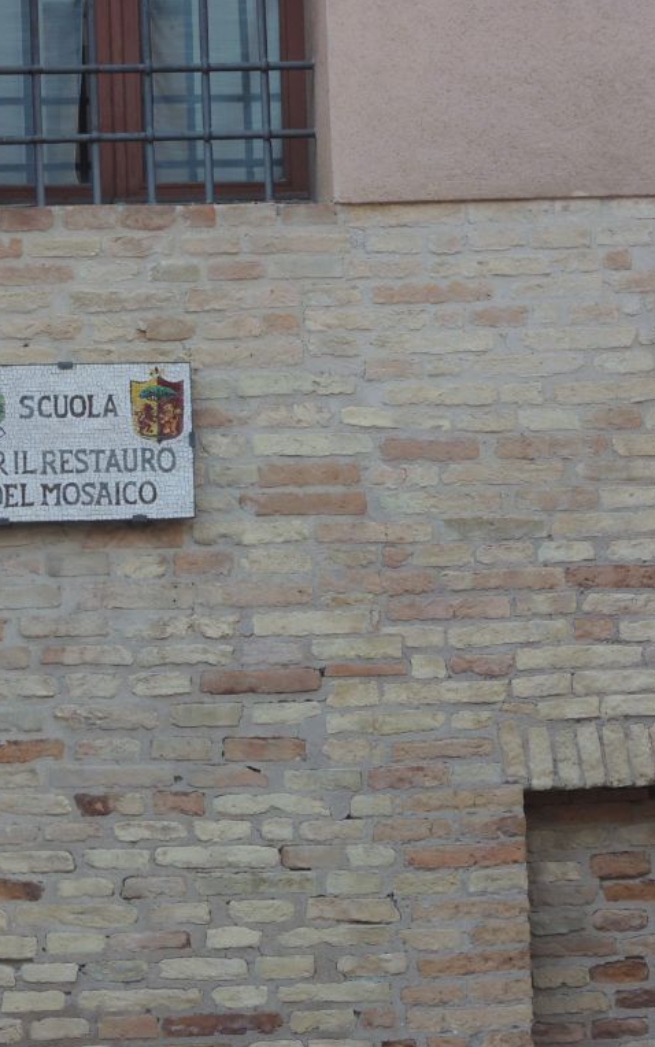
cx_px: 27
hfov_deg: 9.2
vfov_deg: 14.7
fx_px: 4053
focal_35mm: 142
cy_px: 522
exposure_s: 1/125
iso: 250
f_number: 5.5
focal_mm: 17.9
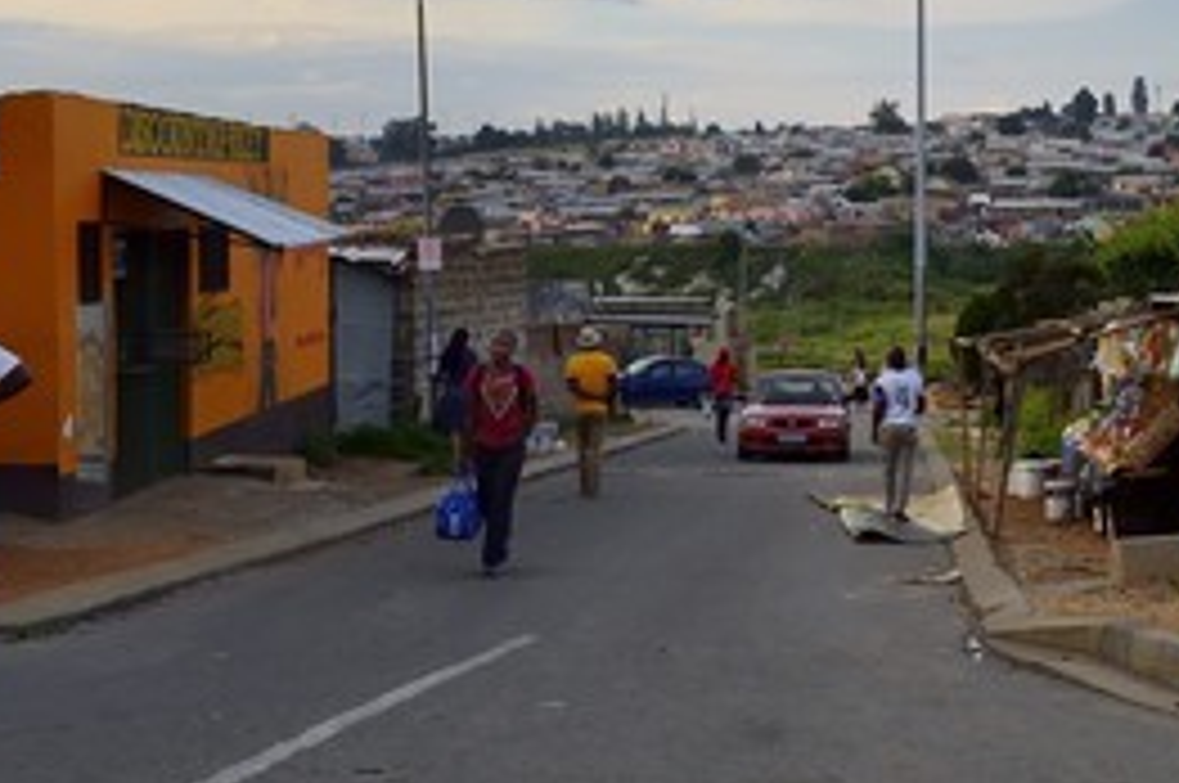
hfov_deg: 32.7
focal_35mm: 61
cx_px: 747
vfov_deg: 22.2
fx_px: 1995
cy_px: 310
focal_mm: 38
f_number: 8
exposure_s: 1/640
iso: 800
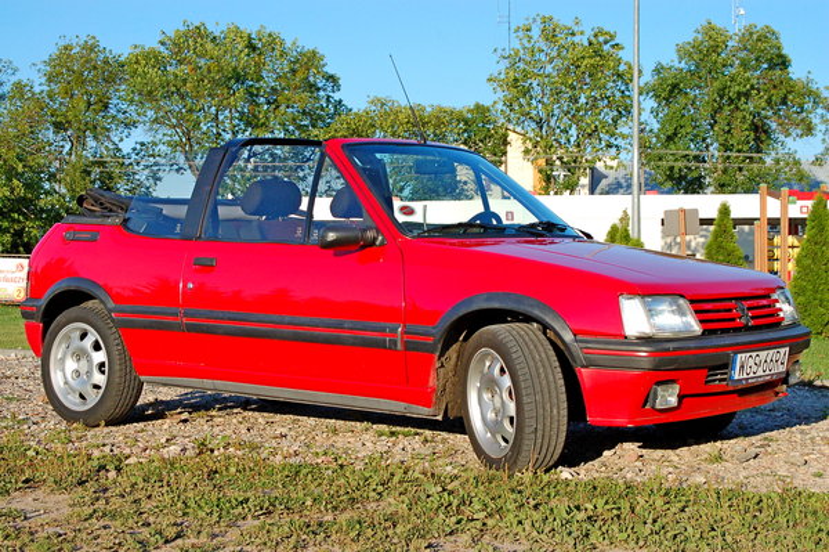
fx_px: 1380
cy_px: 276
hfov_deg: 33.4
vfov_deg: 22.6
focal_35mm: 60
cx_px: 414
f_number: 8
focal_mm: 40
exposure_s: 1/1000
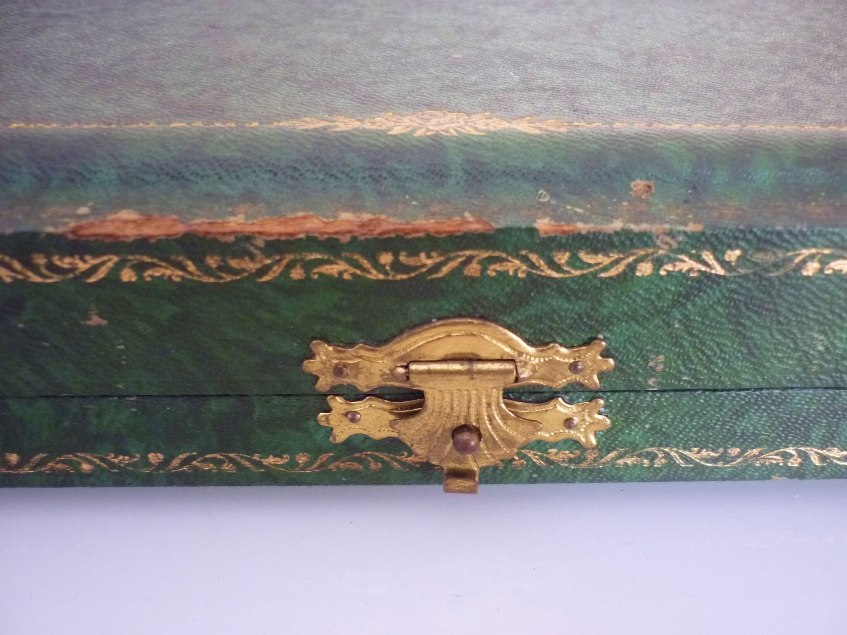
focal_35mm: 33
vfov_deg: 42.9
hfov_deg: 55.4
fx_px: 807
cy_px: 318
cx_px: 424
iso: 400
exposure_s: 1/13
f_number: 2.8
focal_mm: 5.5
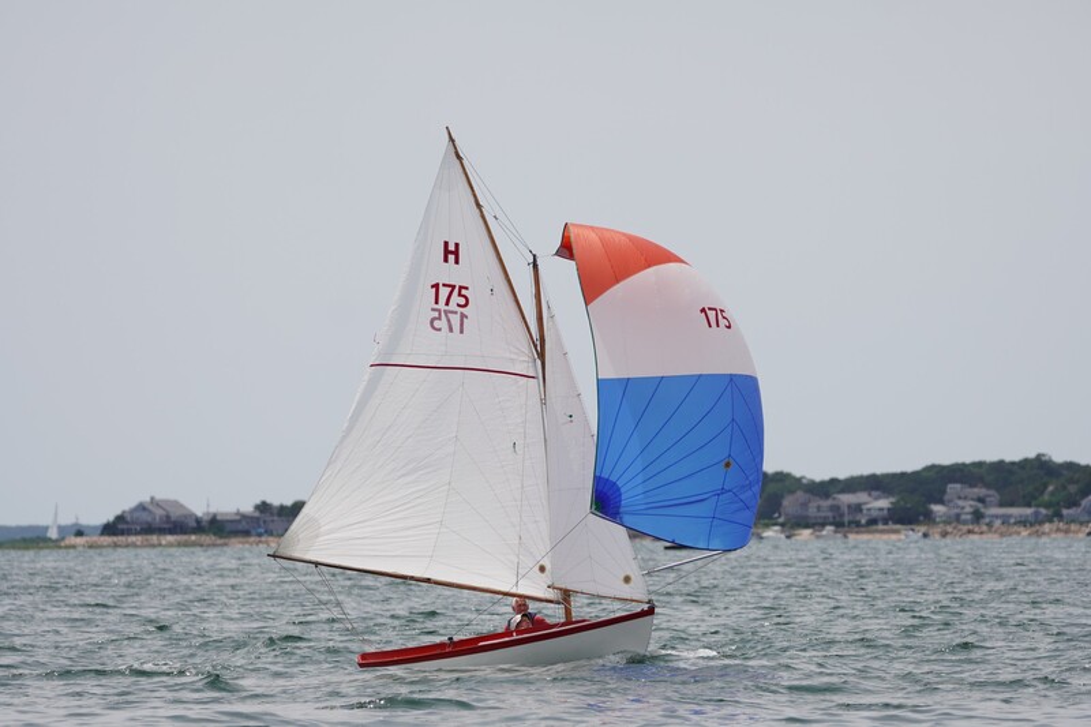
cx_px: 546
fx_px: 10816
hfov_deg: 5.8
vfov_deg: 3.8
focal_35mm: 357
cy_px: 364
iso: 160
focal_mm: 238
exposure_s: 1/1250
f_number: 5.6
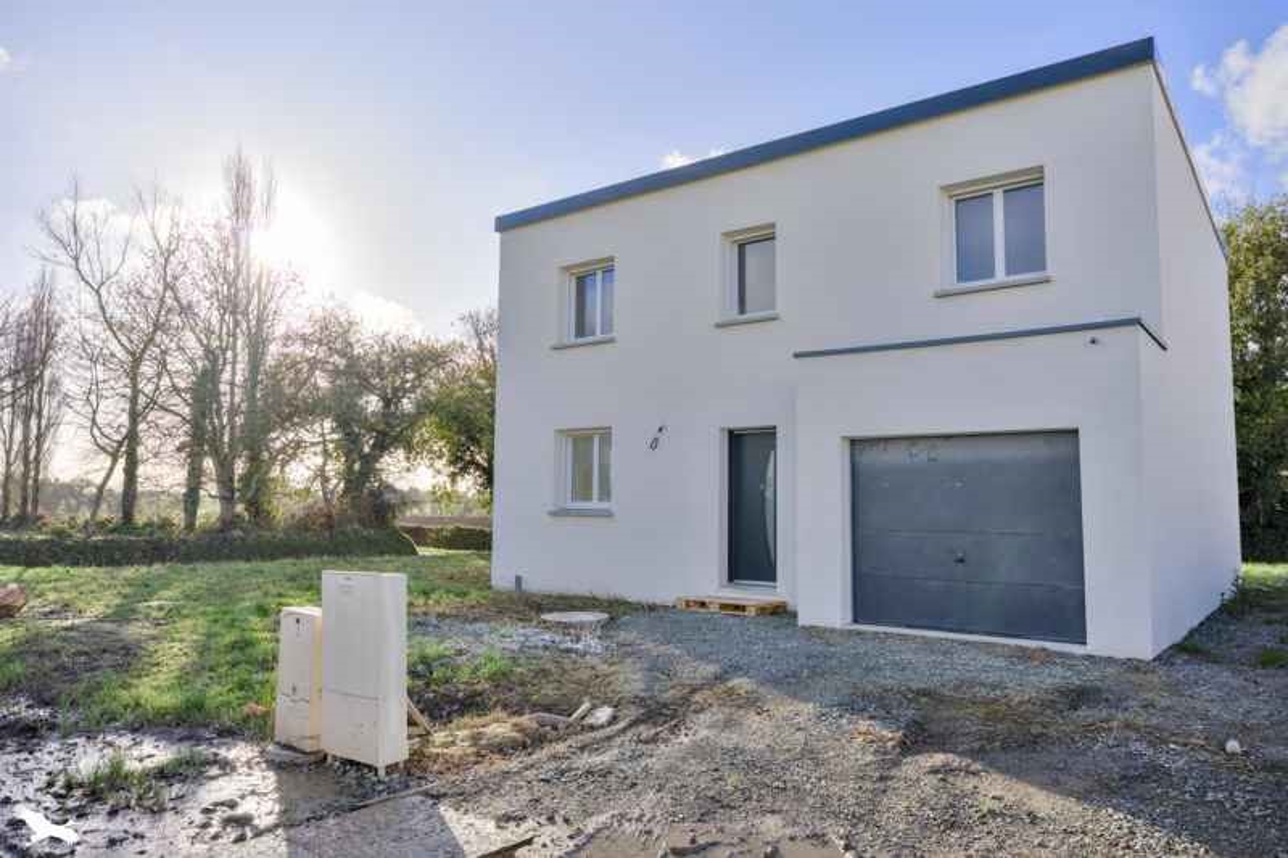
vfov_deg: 54.1
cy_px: 429
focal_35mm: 24
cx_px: 644
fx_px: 841
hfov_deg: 74.9
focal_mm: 23.5
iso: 800
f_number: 8
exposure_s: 1/4000
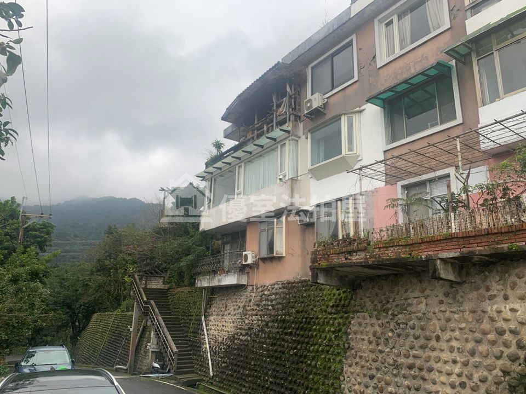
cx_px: 263
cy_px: 197
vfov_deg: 53.1
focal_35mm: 26
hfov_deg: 67.3
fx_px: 395
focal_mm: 4.25
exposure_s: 1/391
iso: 25
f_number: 1.8
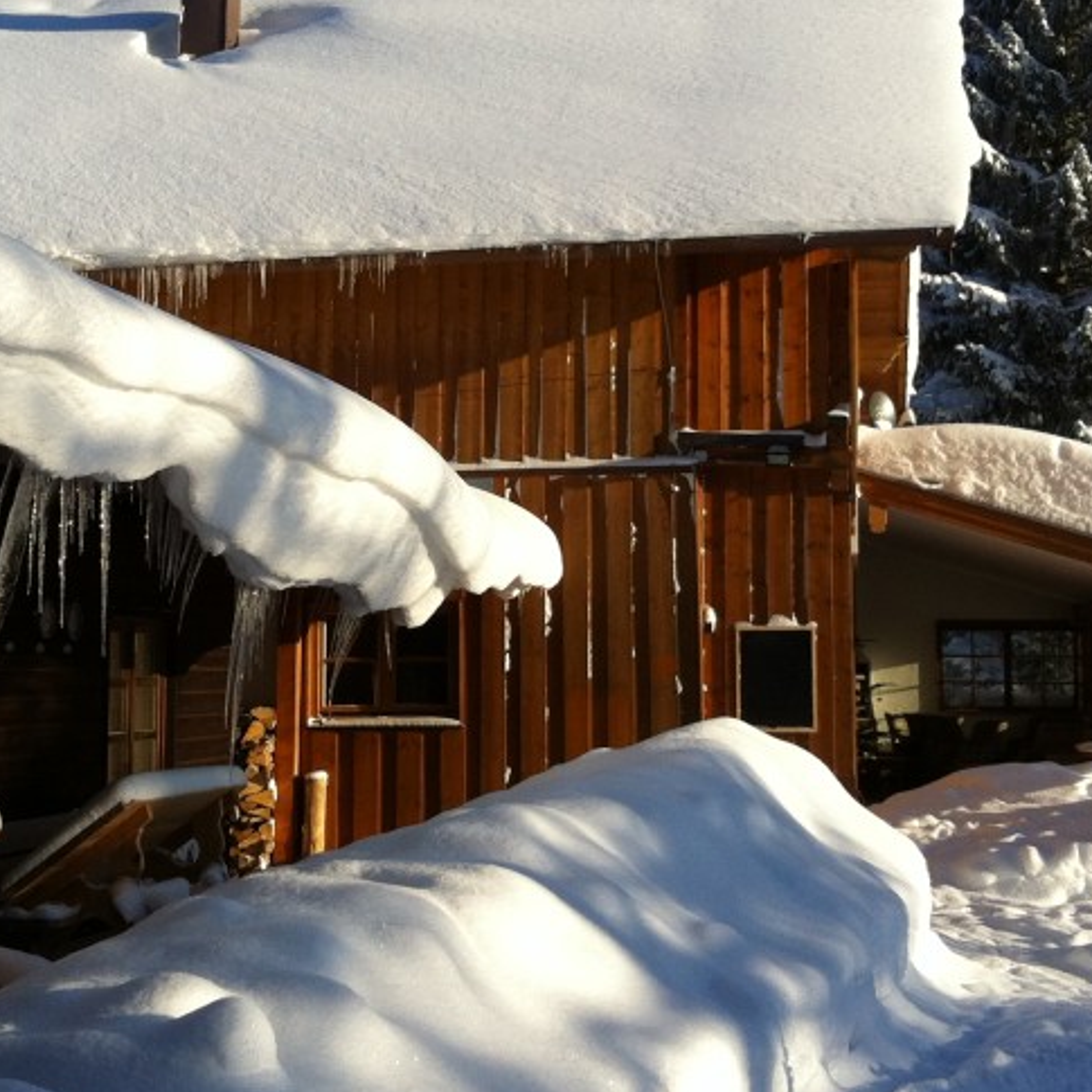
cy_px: 502
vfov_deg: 33.4
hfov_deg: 33.3
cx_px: 468
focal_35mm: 51
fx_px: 1820
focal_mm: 3.85
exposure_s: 1/1312
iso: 80
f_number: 2.8
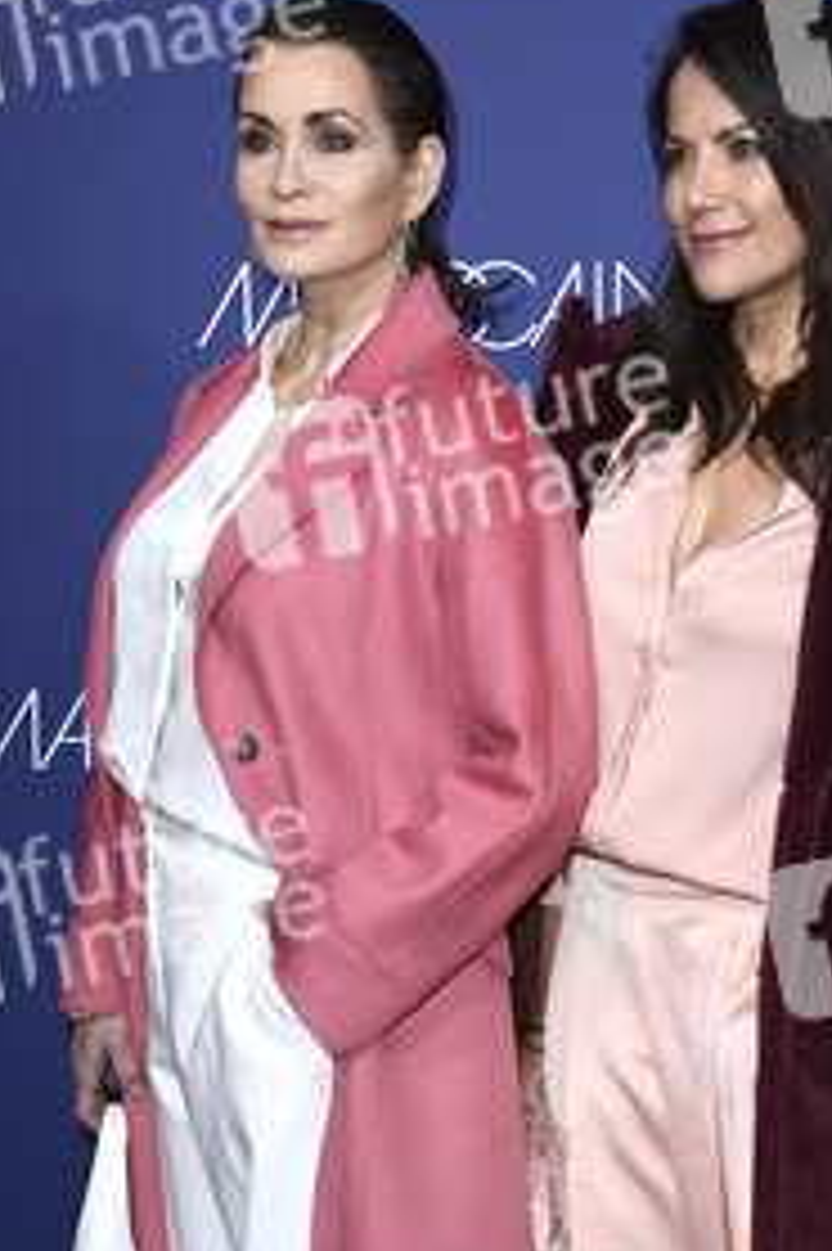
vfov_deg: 20.8
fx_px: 3401
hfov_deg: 13.9
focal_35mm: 98
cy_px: 688
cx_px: 585
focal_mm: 68
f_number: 5.6
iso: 800
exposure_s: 1/250
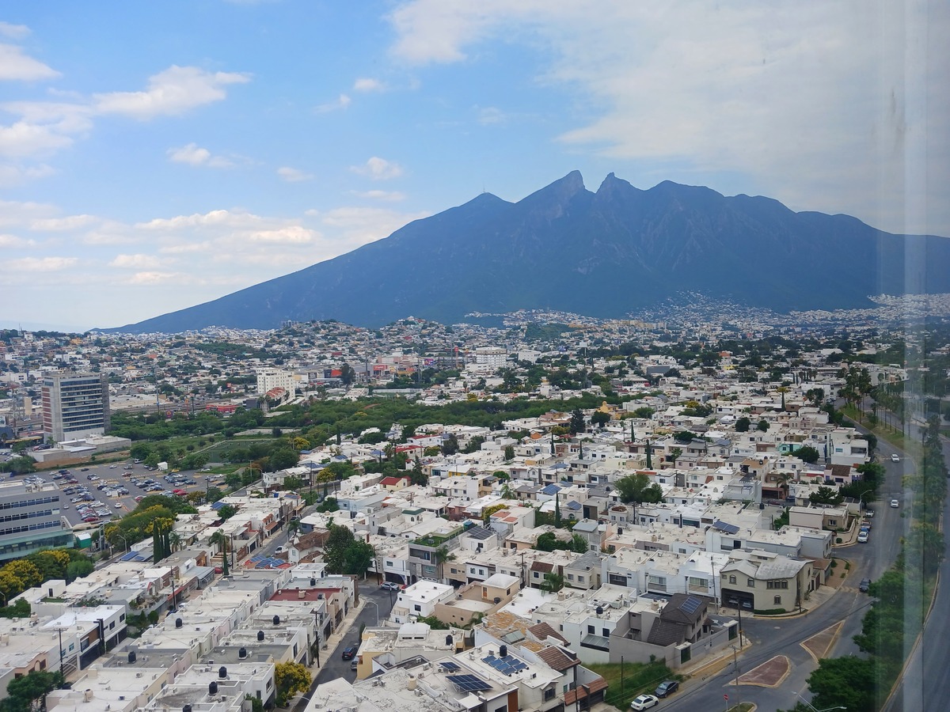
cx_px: 475
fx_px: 741
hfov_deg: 65.3
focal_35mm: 27
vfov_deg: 51.4
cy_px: 356
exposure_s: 1/120
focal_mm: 4
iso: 20
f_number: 1.8
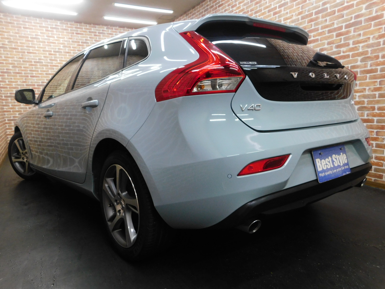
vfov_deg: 58.9
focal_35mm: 23
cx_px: 192
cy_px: 144
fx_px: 256
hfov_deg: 73.9
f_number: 3
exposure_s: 1/30
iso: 320
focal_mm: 4
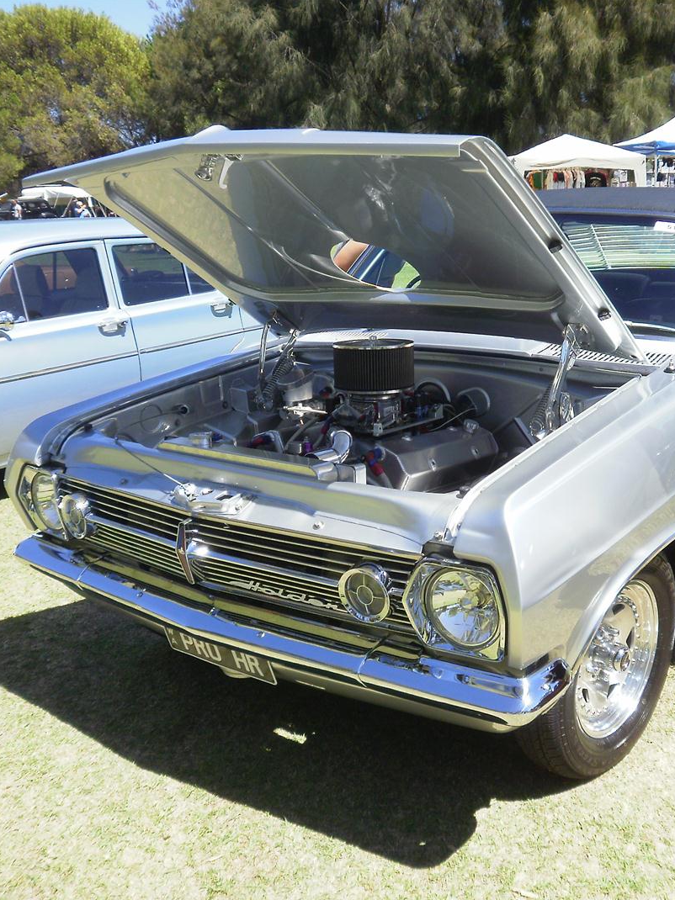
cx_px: 414
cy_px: 453
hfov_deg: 40.5
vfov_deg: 52.6
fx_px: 910
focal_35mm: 35
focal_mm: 4.65
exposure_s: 1/125
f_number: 7.8
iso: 100
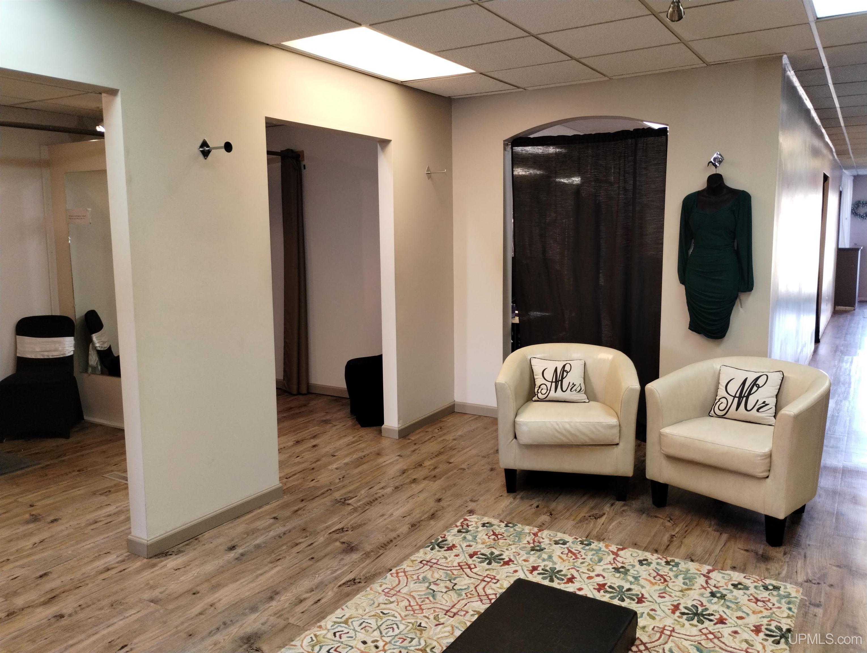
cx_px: 434
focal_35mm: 28
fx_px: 702
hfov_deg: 63.4
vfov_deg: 49.9
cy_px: 326
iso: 438
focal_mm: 4.27
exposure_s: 1/30
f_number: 1.8
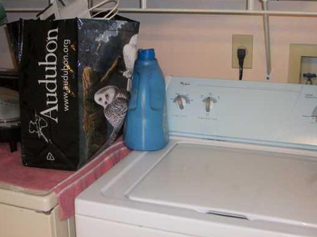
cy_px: 114
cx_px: 141
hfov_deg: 38.1
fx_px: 458
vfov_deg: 29.1
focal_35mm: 50
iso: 160
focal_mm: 5.7
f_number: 2.9
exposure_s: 1/30
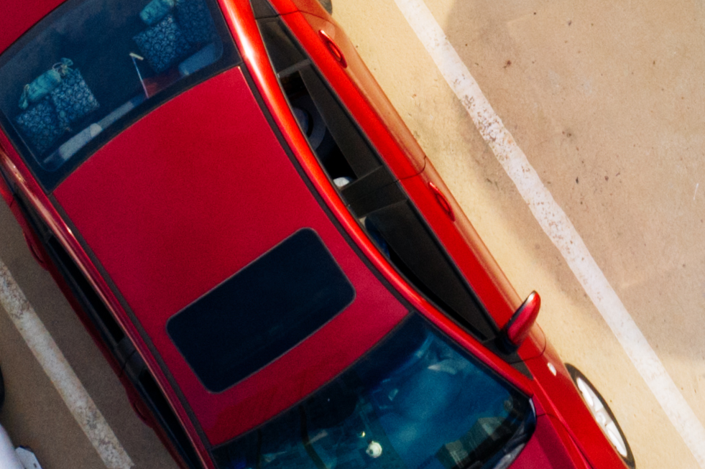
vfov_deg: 8.3
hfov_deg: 13.1
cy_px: -536
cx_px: 603
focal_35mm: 156
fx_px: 3053
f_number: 5
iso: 100
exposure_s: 1/240
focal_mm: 10.26
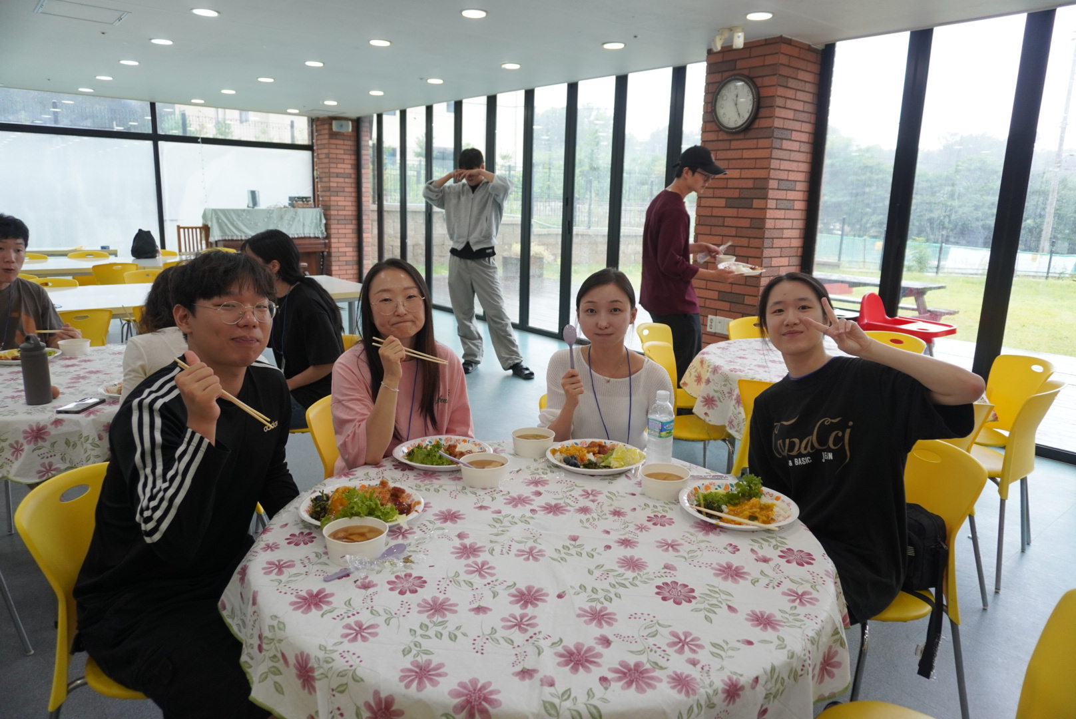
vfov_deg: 53.2
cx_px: 538
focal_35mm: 24
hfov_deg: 73.7
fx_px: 718
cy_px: 360
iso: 500
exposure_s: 1/160
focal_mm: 16
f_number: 4
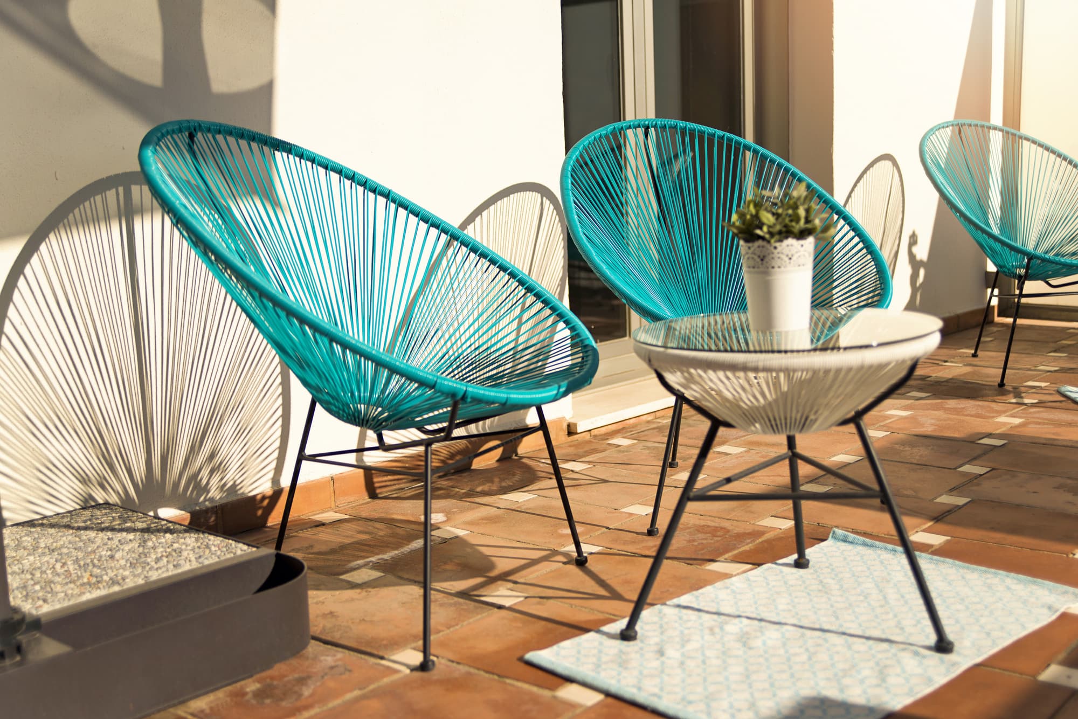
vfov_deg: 30.5
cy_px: 360
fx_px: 1318
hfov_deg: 44.5
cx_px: 539
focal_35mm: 44
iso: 100
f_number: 2.8
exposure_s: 1/3200
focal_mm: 44
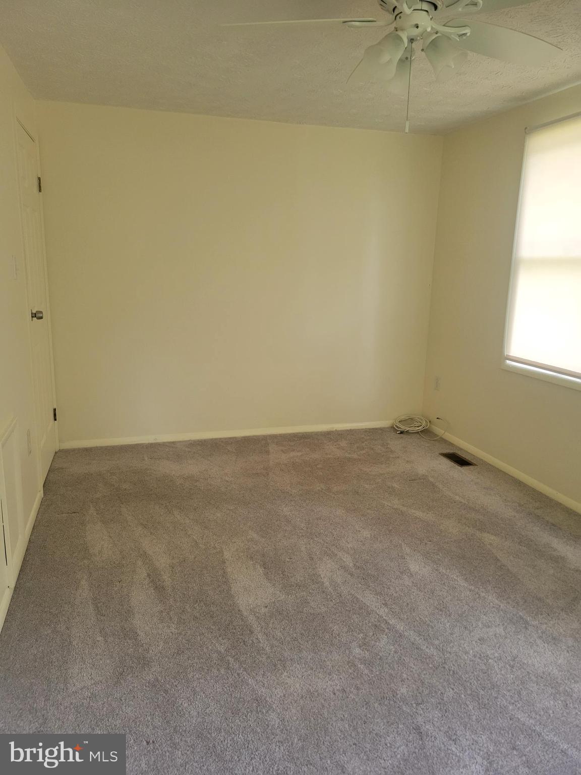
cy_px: 388
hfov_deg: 53.1
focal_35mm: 26
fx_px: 582
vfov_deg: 67.3
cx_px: 290
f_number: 1.8
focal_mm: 5.4
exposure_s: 1/120
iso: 250
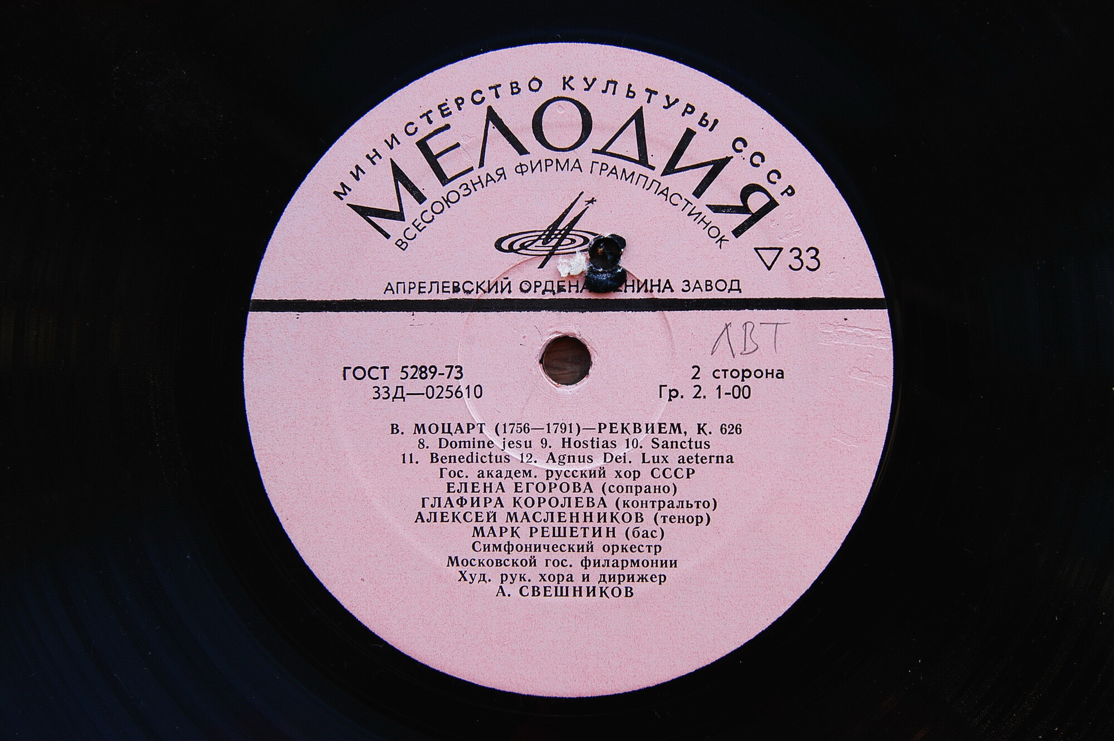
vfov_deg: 25.7
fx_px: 1623
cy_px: 370
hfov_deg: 37.9
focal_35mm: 52
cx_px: 557
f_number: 5.6
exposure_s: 1/125
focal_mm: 35
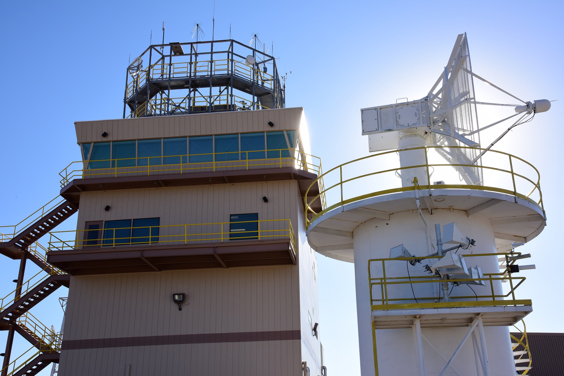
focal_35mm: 38
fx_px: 595
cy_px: 188
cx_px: 282
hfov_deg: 50.7
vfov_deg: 35.1
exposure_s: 1/800
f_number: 14
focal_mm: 38
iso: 1000
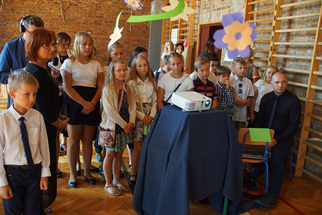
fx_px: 322
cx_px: 161
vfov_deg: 36.9
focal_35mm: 36
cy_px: 108
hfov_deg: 53.1
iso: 1000
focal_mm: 24
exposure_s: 1/160
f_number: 4
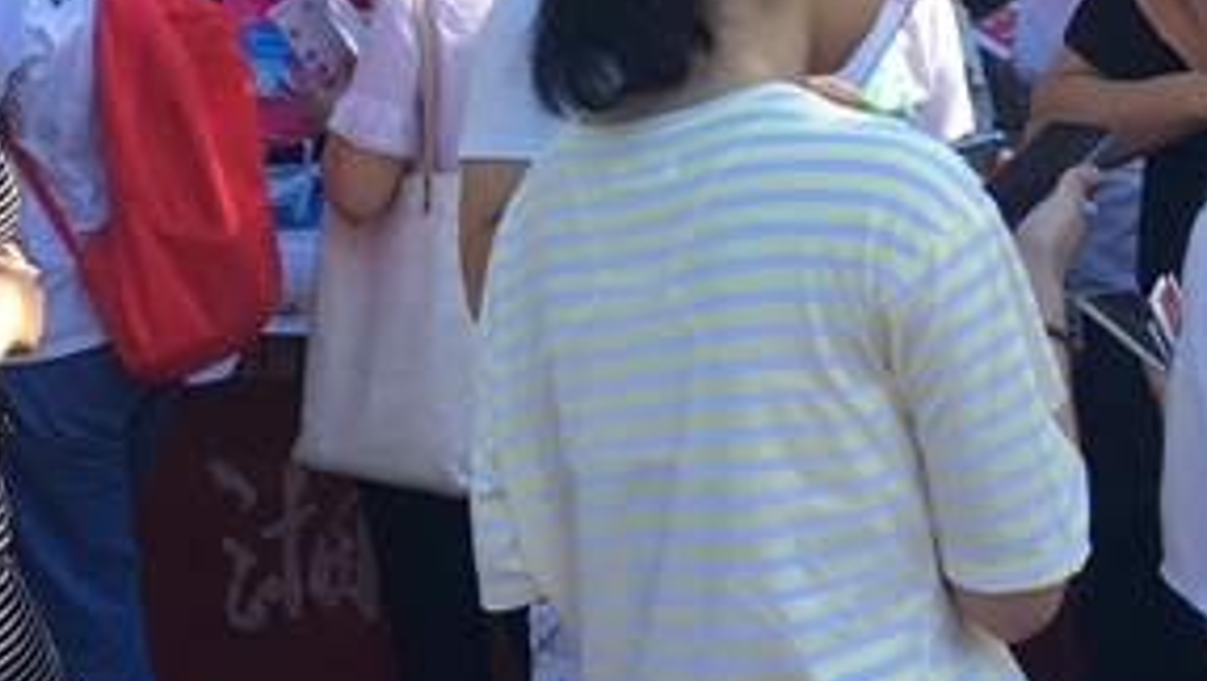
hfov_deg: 31.6
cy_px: -198
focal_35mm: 66
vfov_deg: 17.2
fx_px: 2114
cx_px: 408
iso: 25
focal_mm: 4.15
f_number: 2.2
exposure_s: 1/144
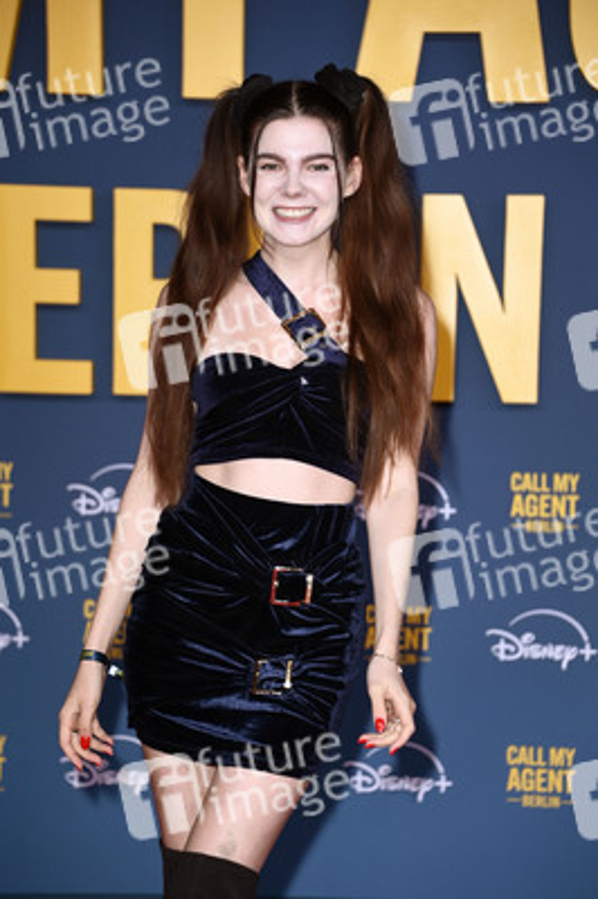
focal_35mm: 135
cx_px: 299
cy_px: 450
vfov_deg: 15.2
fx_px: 3369
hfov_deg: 10.1
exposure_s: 1/250
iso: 800
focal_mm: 135
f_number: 5.6
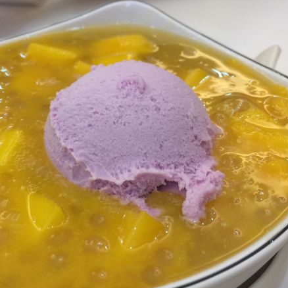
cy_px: 171
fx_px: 386
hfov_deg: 40.6
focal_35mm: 41
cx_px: 104
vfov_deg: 40.8
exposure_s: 1/33
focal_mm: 4.15
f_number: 2.2
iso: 40
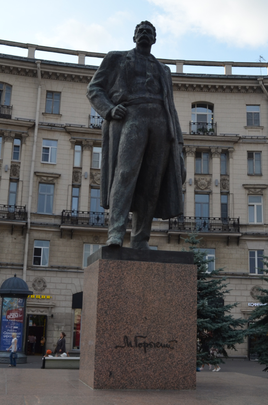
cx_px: 134
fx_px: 337
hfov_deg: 43.4
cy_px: 202
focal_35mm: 30
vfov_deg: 62.0
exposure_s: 1/250
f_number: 8
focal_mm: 20
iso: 200
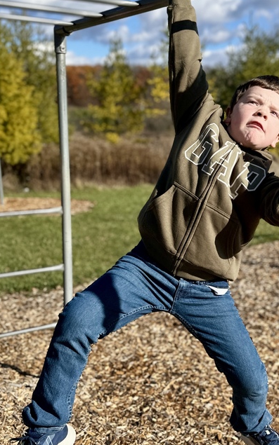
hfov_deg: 30.9
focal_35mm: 41
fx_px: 499
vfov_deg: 48.1
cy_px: 245
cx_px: 195
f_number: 1.78
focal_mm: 6.86
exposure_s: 1/3356
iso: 80
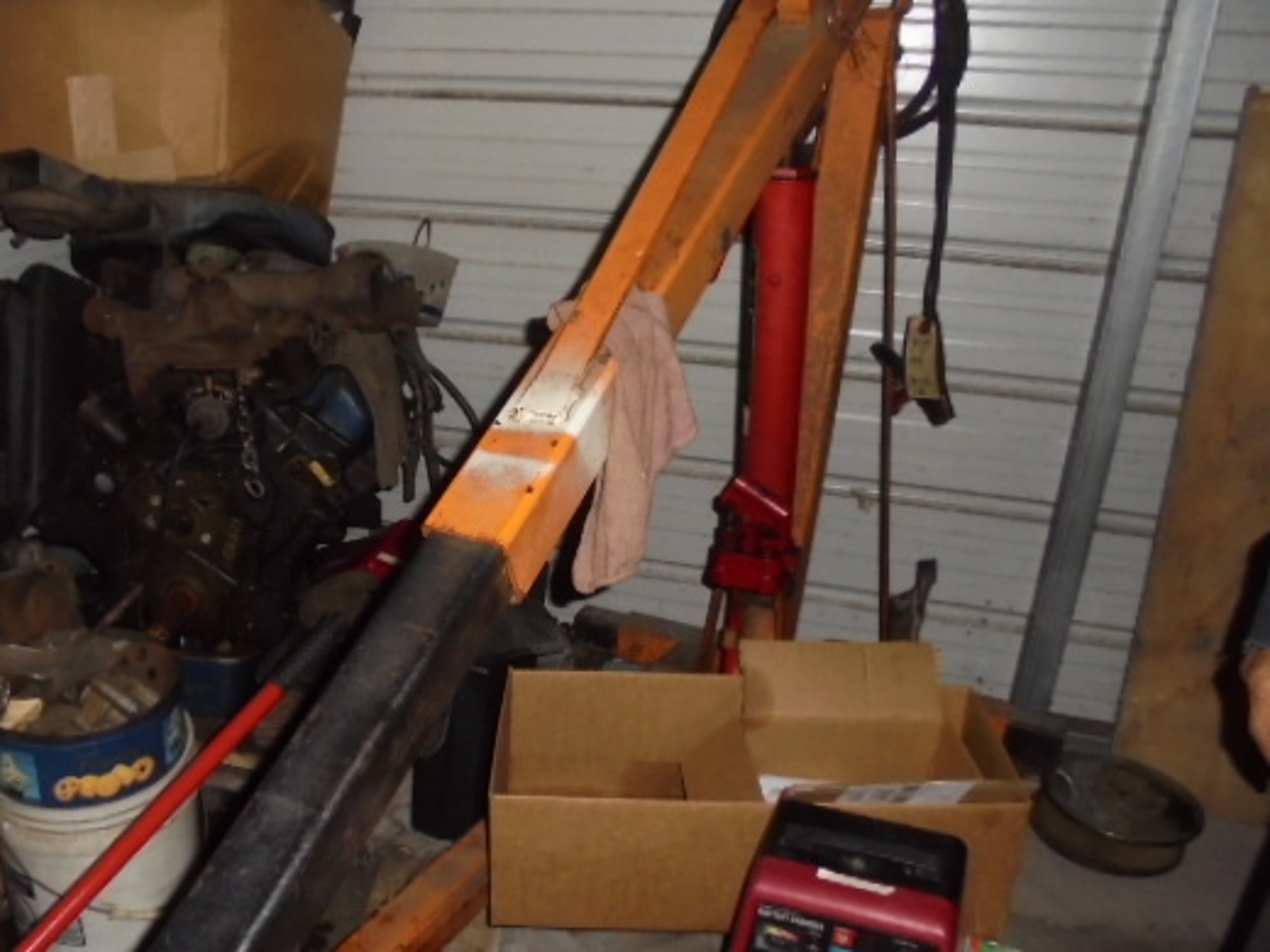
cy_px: 503
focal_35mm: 32
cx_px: 508
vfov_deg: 44.1
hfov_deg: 56.4
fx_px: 1174
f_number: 3.5
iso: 400
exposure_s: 1/30
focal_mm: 4.6
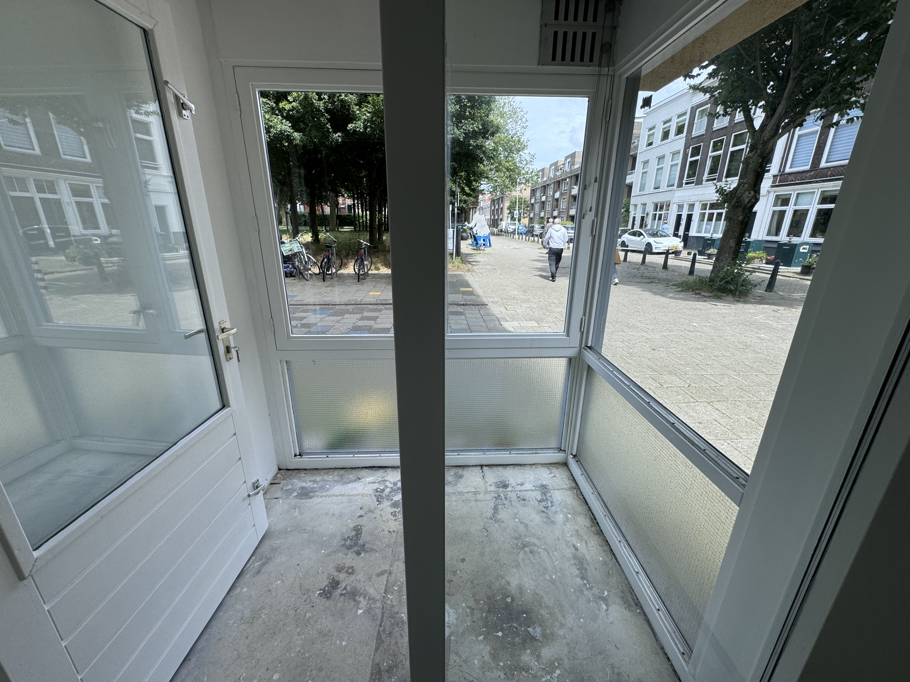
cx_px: 455
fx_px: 368
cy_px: 341
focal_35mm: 14
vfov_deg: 85.7
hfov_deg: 102.1
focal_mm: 2.22
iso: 40
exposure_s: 1/381
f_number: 2.2
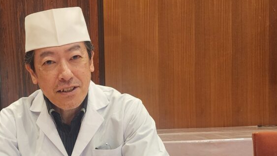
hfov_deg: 35.2
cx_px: 47
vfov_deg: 20.8
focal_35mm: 57
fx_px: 419
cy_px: 130
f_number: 1.8
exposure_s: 1/120
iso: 400
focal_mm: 6.4
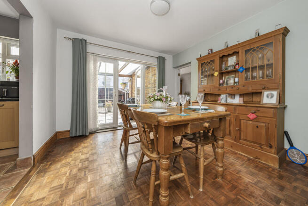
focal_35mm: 12
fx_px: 103
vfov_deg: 90.0
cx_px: 154
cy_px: 103
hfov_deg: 112.6
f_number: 9
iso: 320
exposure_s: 1/60
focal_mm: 12
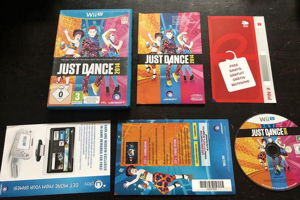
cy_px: 99
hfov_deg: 61.9
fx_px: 250
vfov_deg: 43.6
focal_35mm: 30
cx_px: 154
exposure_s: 1/9
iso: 100
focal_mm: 4
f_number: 1.8
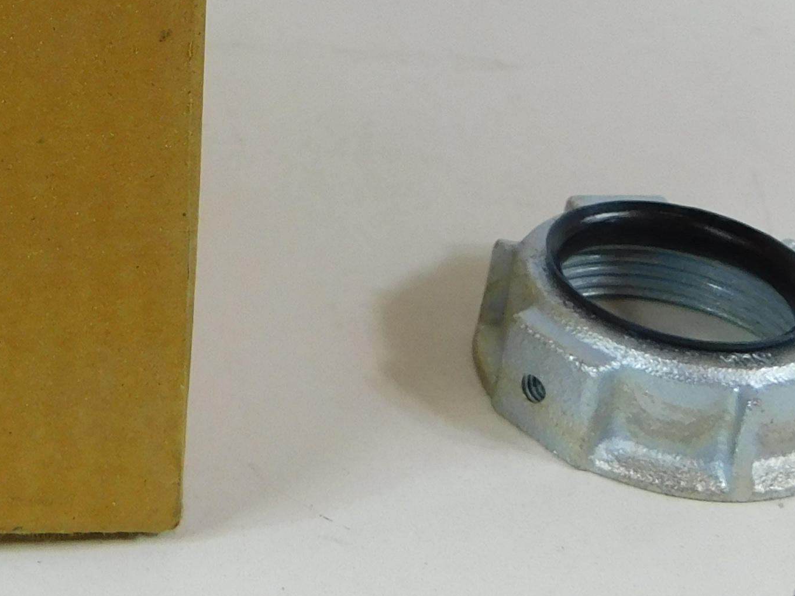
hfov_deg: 23.7
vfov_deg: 18.1
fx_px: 1791
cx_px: -40
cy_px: -80
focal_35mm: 78
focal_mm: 4
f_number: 3
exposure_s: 1/40
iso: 125
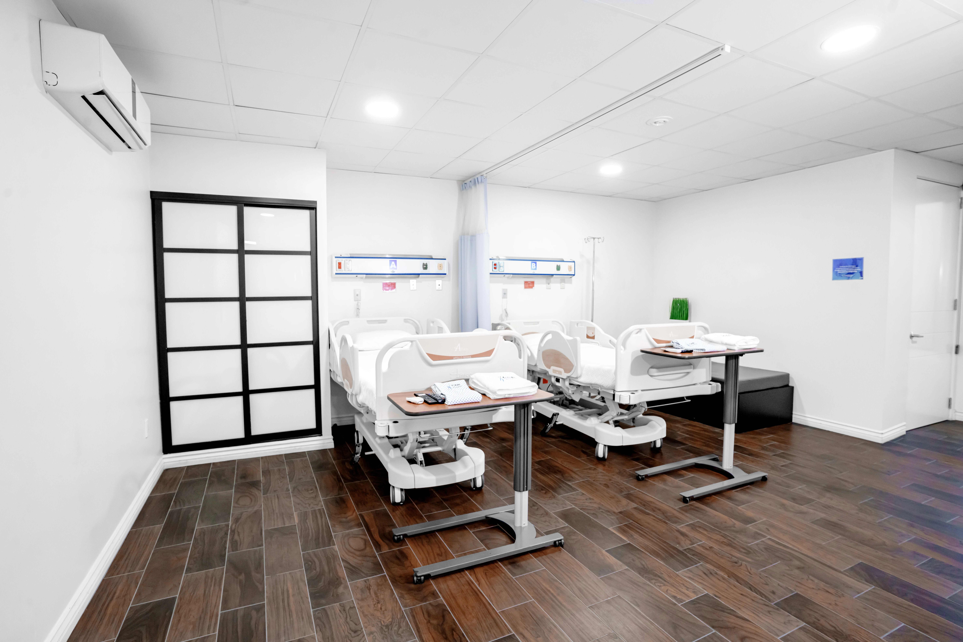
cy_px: 321
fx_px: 455
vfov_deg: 70.4
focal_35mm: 17
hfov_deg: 93.3
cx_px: 482
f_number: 8
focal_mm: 17
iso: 1600
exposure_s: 1/15
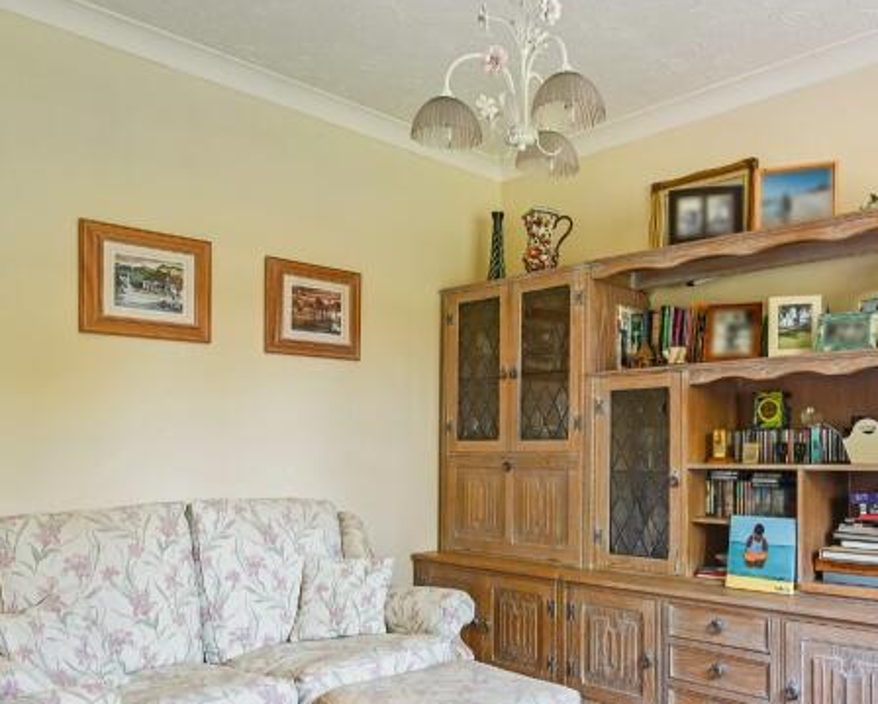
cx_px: 611
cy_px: 461
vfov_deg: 47.9
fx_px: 780
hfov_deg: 57.0
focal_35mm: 30
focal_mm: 14
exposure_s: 1/15
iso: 400
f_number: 8
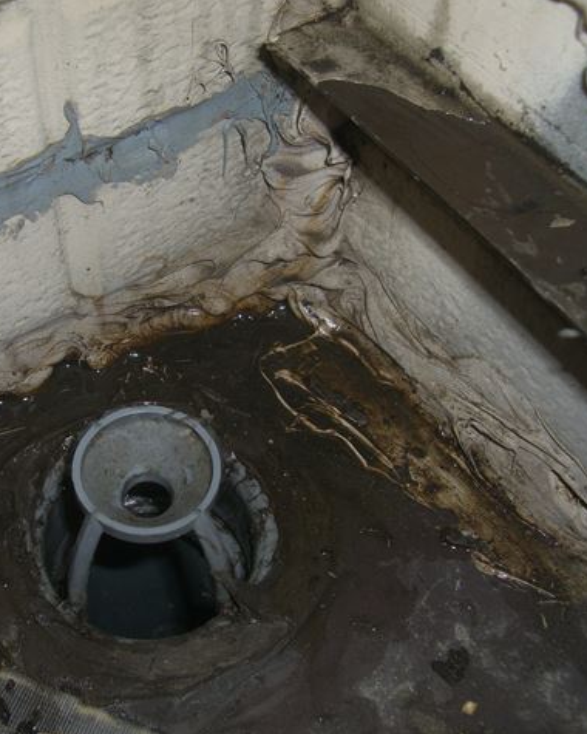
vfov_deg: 37.3
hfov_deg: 30.0
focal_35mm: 50
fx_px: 1086
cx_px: 187
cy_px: 368
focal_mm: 7.9
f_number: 5.6
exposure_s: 1/30
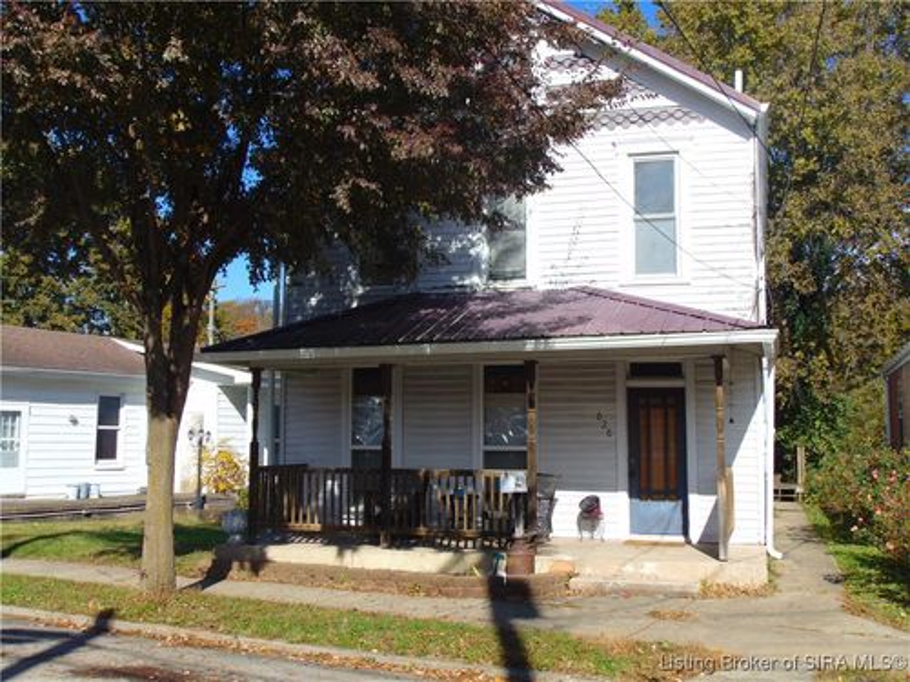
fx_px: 1025
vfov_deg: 36.8
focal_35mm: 39
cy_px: 341
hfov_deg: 47.9
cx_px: 455
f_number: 8.5
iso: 80
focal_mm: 6.9
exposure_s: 1/200
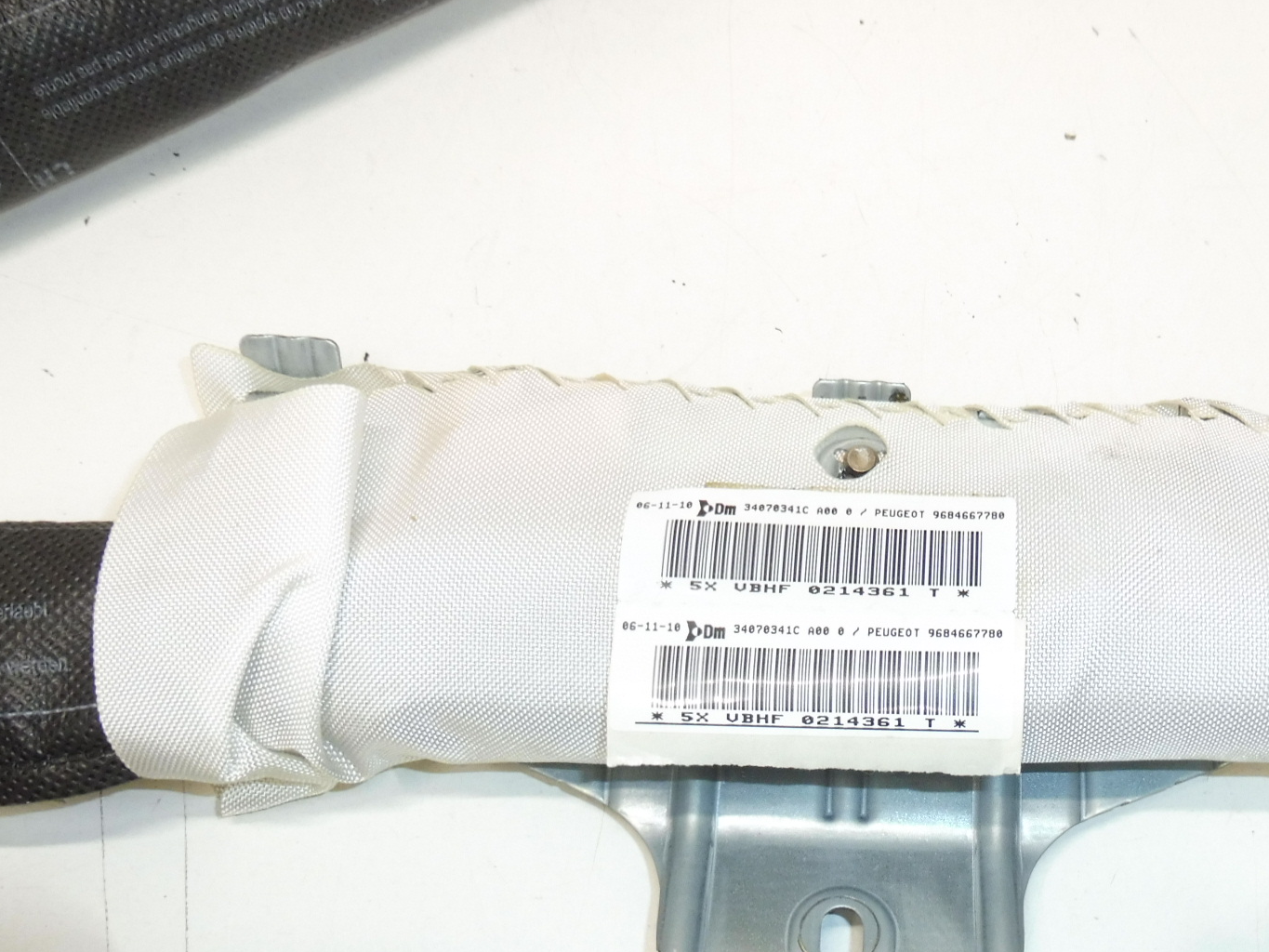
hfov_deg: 49.8
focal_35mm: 36
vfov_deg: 38.7
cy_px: 703
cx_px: 913
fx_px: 1320
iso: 200
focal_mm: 4.3
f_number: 3.5
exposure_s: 1/80
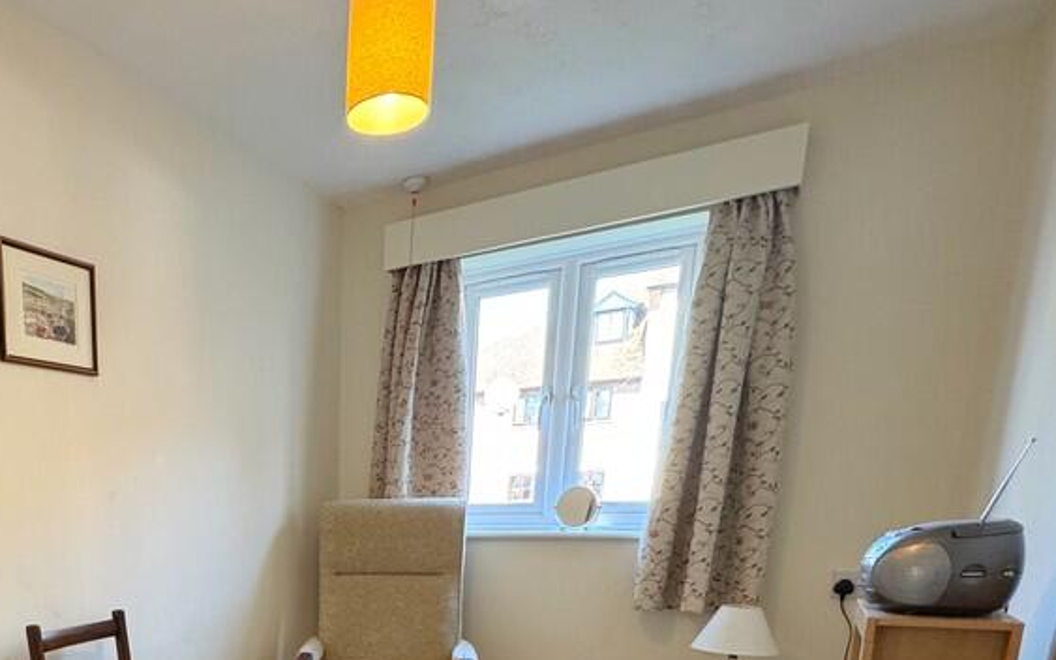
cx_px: 212
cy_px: 686
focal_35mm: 27
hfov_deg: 62.6
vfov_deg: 39.5
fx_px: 777
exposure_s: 1/50
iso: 160
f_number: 2.2
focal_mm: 2.22
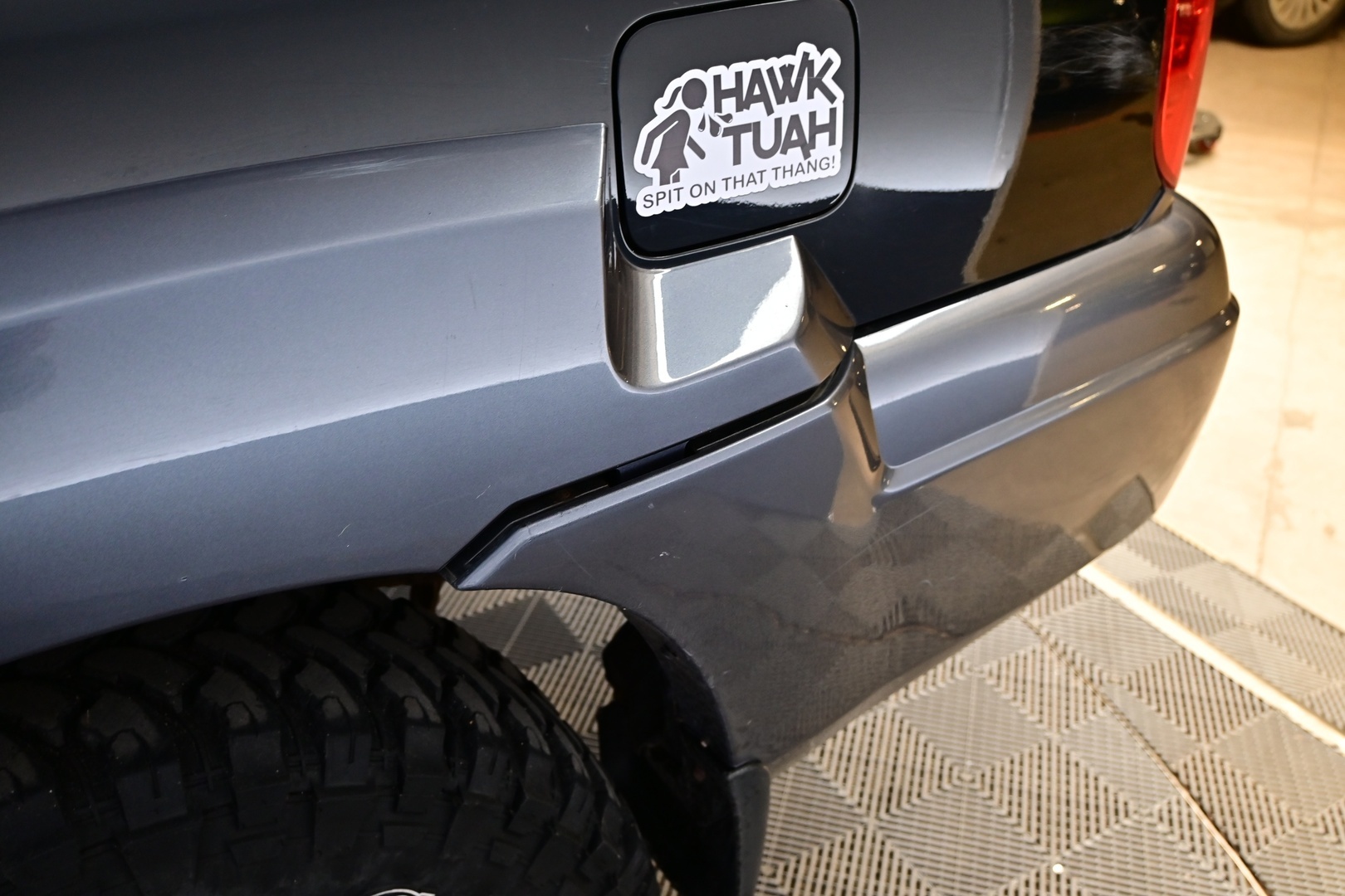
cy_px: 448
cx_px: 672
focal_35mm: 34
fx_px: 1261
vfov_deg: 39.1
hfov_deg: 56.1
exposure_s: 1/25
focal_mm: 22.5
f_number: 4
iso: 640
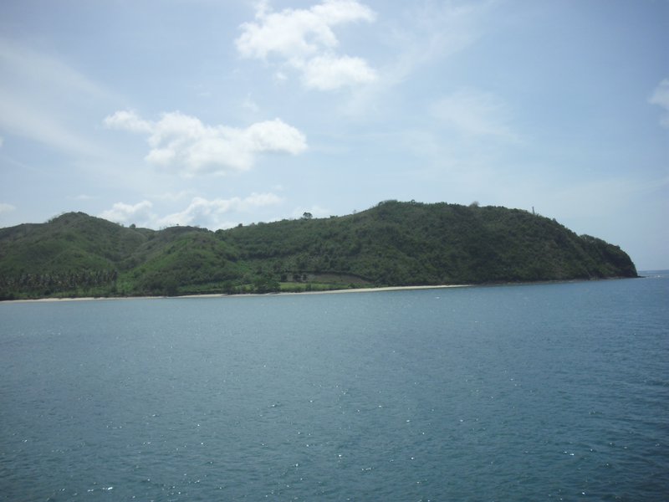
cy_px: 251
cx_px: 334
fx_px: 734
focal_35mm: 38
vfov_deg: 37.7
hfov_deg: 49.0
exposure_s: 1/500
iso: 100
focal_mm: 6.2
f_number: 8
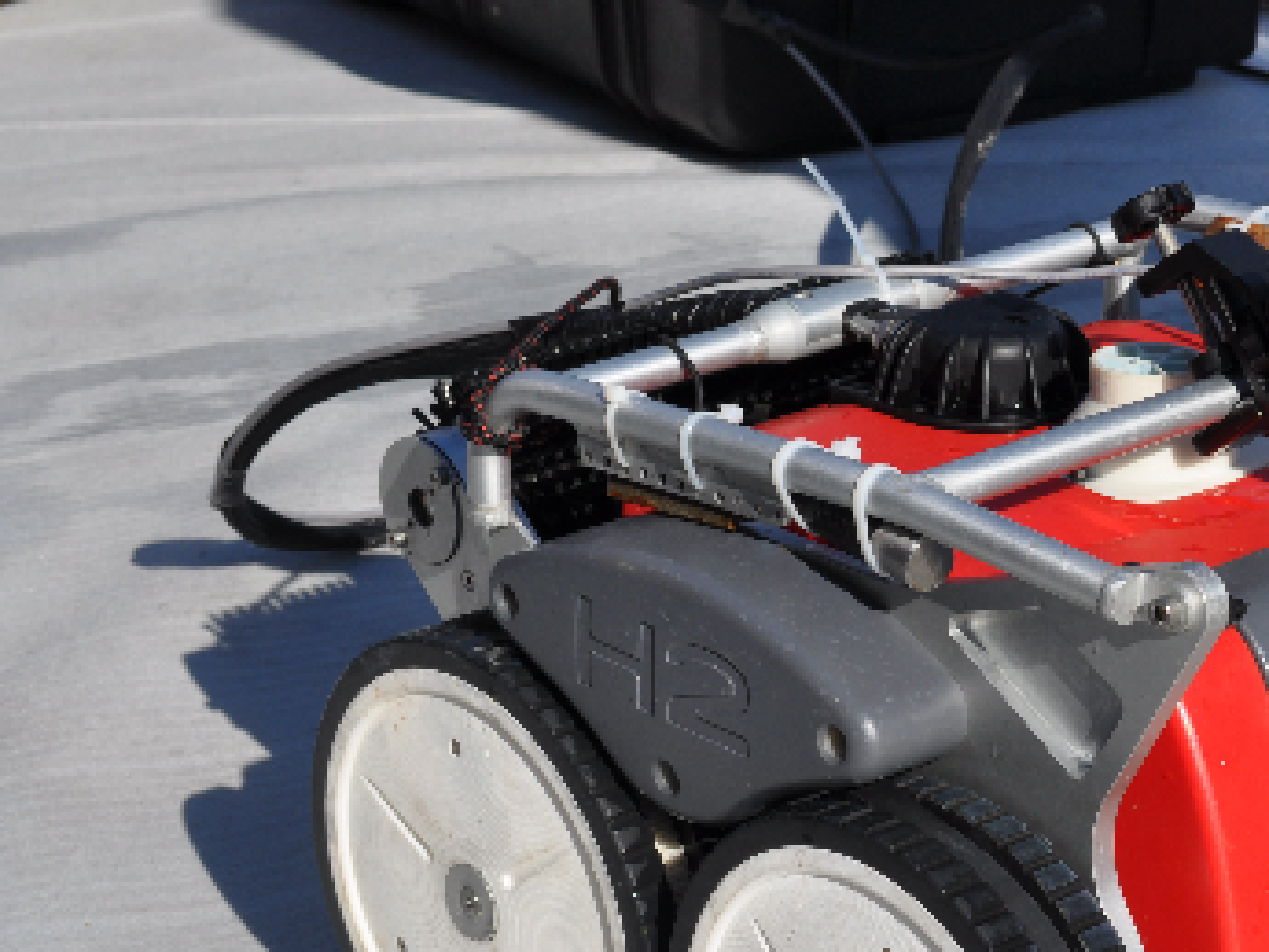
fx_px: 3924
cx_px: 1063
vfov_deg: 13.8
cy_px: 680
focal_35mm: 107
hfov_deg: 18.2
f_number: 10
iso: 200
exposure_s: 1/400
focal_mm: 40
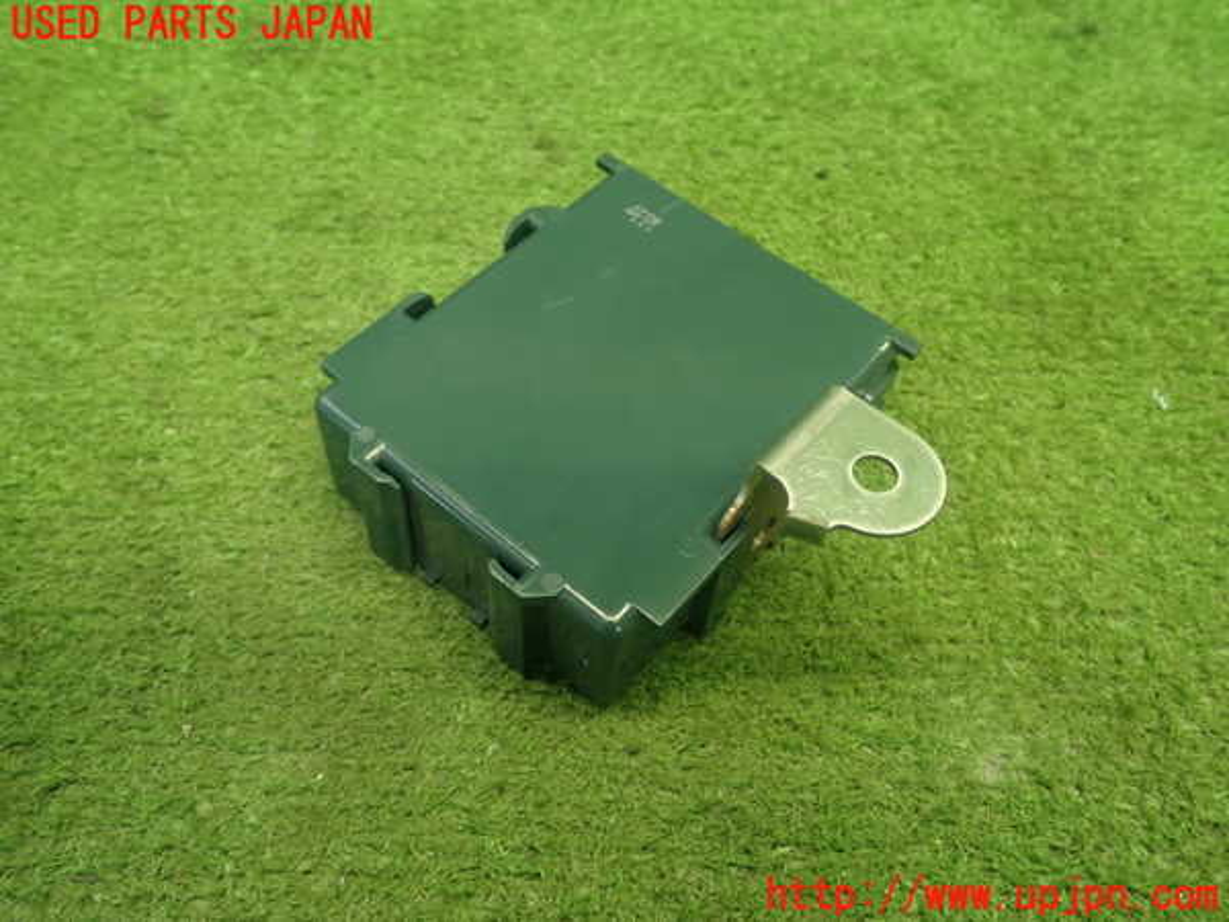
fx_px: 1136
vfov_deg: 44.2
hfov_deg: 56.8
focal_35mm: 32
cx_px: 614
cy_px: 461
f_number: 2.4
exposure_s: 1/30
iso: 250
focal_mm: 5.79
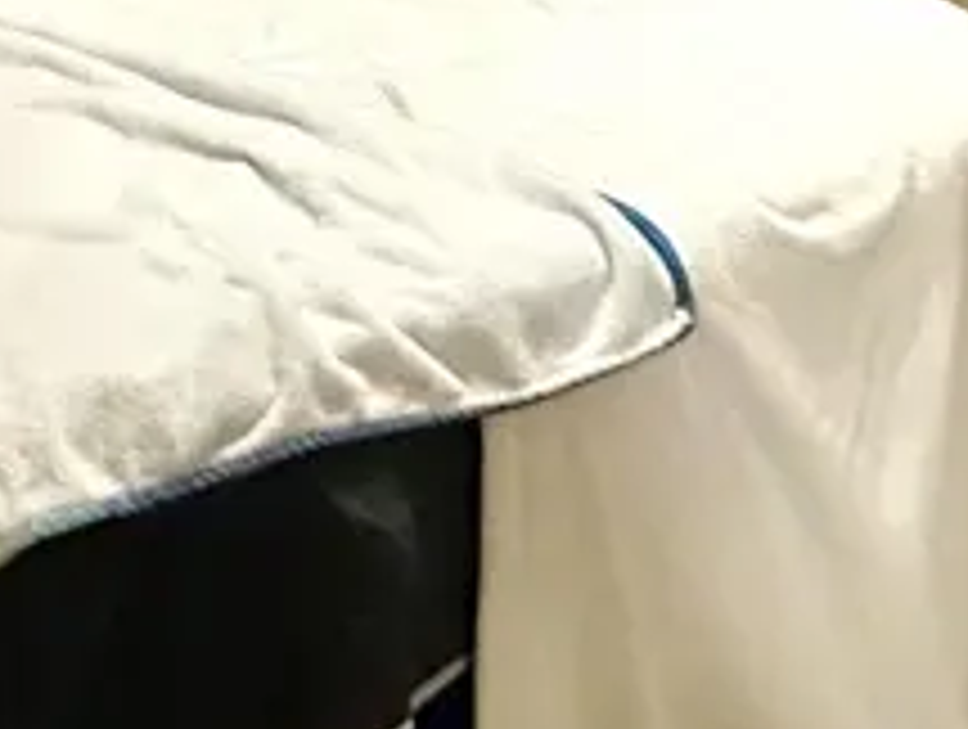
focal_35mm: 78
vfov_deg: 16.1
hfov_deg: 24.4
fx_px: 2185
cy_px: -572
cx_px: 824
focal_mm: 2.22
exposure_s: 1/60
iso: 1000
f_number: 2.2
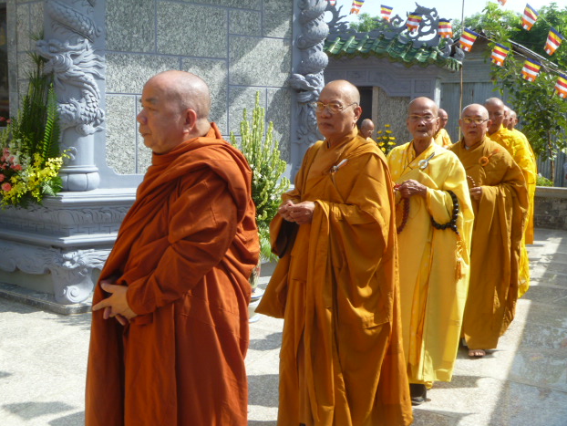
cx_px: 284
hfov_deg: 51.3
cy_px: 217
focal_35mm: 36
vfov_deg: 39.7
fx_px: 590
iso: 80
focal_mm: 6.3
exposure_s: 1/160
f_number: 5.6
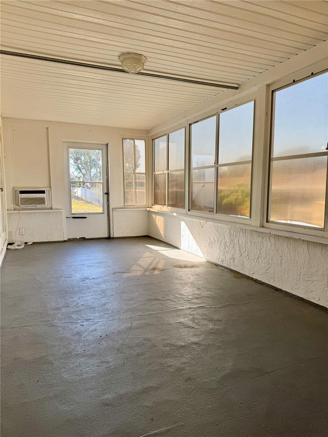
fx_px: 303
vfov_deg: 71.6
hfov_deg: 56.8
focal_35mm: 24
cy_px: 218
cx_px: 164
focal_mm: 6.76
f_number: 1.78
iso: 64
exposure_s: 1/248
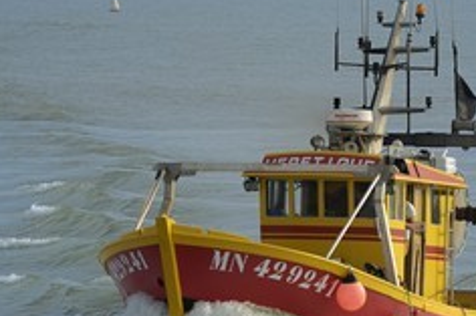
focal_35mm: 536
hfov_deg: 3.8
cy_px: 185
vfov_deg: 2.6
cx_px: 326
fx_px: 7082
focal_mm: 200
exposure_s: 1/400
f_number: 5.3
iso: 100
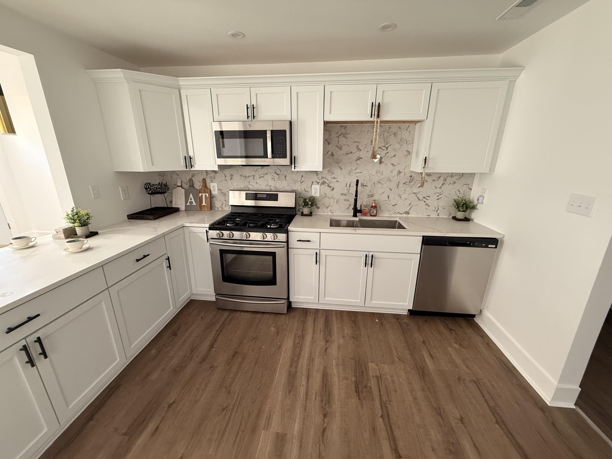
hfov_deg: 102.1
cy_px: 230
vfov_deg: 85.7
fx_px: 248
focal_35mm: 14
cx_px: 306
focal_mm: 2.22
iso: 320
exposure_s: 1/60
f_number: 2.2
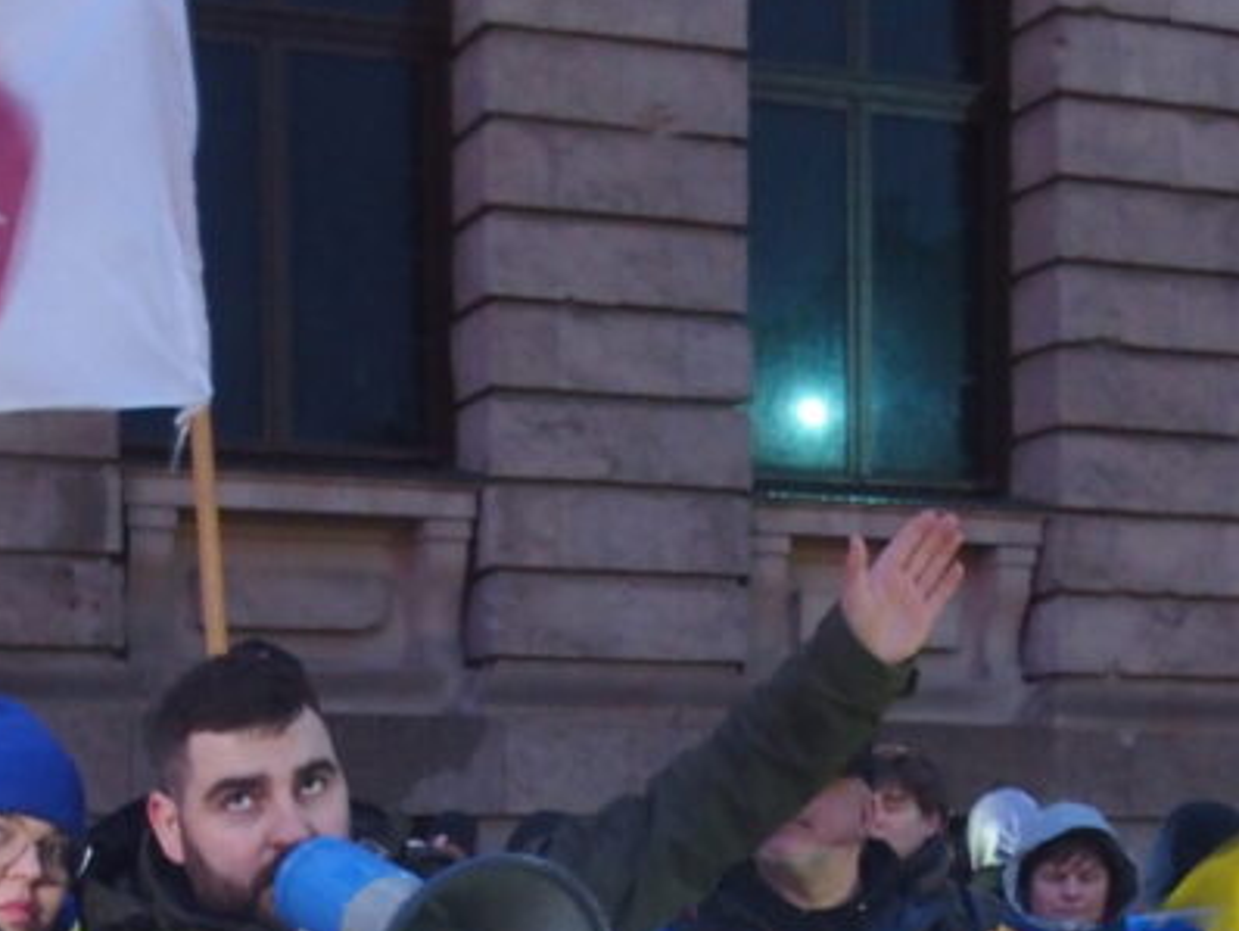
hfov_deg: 26.7
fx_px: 2579
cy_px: 1152
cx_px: 349
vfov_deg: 19.2
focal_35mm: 72
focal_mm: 6
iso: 800
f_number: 2.8
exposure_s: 1/10
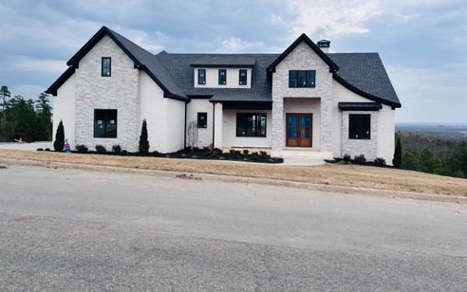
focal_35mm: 28
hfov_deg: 66.4
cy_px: 119
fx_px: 357
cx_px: 236
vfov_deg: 44.4
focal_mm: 5.96
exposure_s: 1/1344
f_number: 1.6
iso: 50
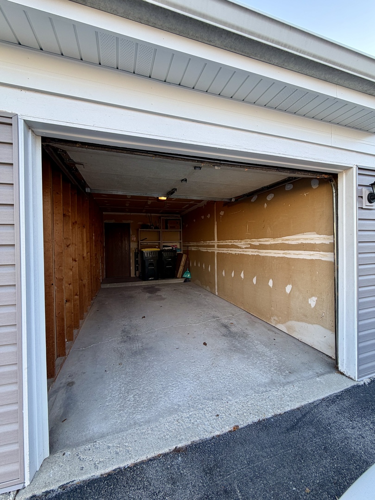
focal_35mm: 14
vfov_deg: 102.1
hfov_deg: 85.7
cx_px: 188
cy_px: 250
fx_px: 202
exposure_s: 1/121
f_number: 2.2
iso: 64
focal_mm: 2.22
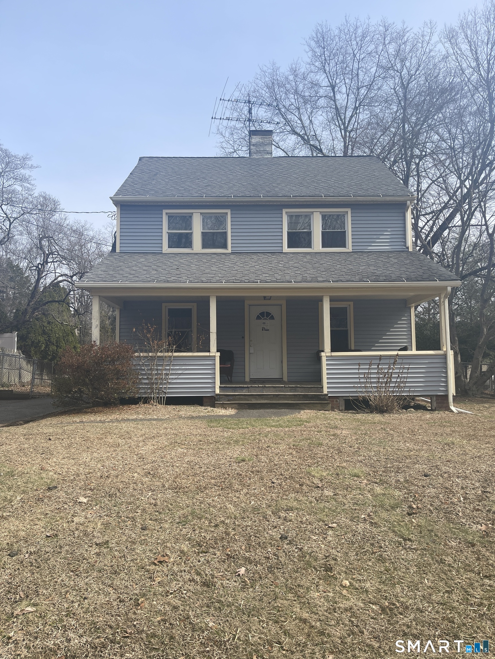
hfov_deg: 54.9
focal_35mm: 25
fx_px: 477
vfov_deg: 69.4
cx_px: 248
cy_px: 330
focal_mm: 5.1
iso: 32
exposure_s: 1/2786
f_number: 1.6
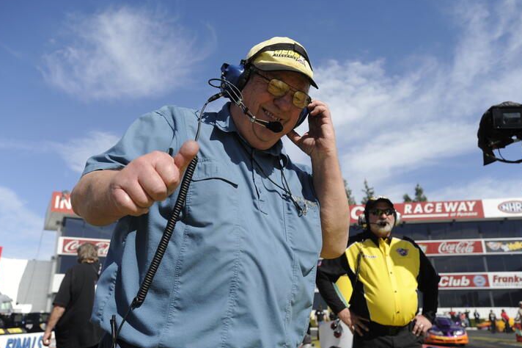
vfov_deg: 42.3
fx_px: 449
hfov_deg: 60.3
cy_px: 175
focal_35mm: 31
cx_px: 262
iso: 250
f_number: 7.1
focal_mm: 30
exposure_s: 1/1000
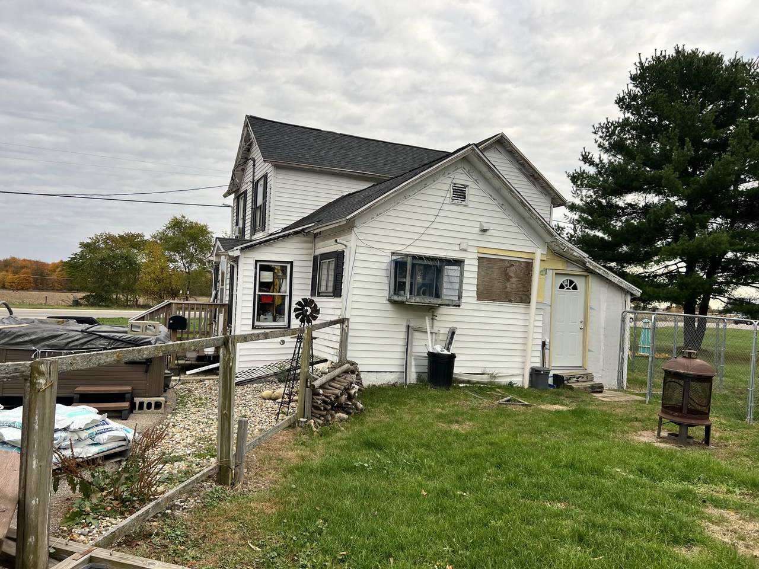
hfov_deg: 67.3
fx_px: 570
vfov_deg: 53.1
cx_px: 380
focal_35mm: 26
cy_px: 284
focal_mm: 5.7
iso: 50
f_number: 1.5
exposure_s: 1/621
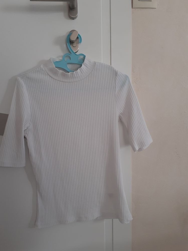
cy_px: 126
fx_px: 196
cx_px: 94
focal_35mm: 27
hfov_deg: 51.4
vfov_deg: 65.3
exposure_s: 1/50
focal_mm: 3.6
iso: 64
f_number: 1.9
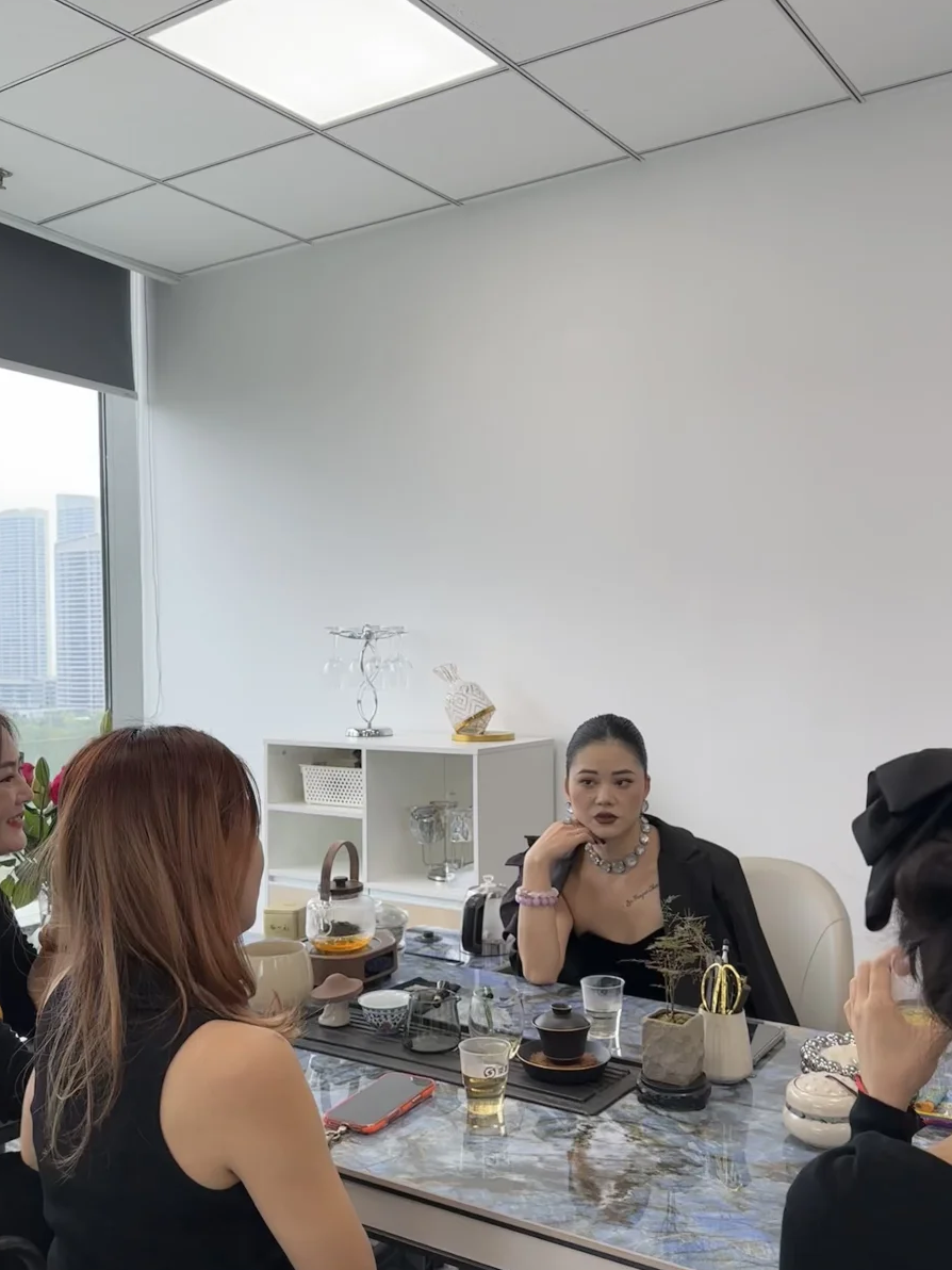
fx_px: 1063
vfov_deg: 61.6
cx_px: 494
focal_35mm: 29
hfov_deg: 48.2
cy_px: 672
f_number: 1.78
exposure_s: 1/182
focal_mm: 6.86
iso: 64
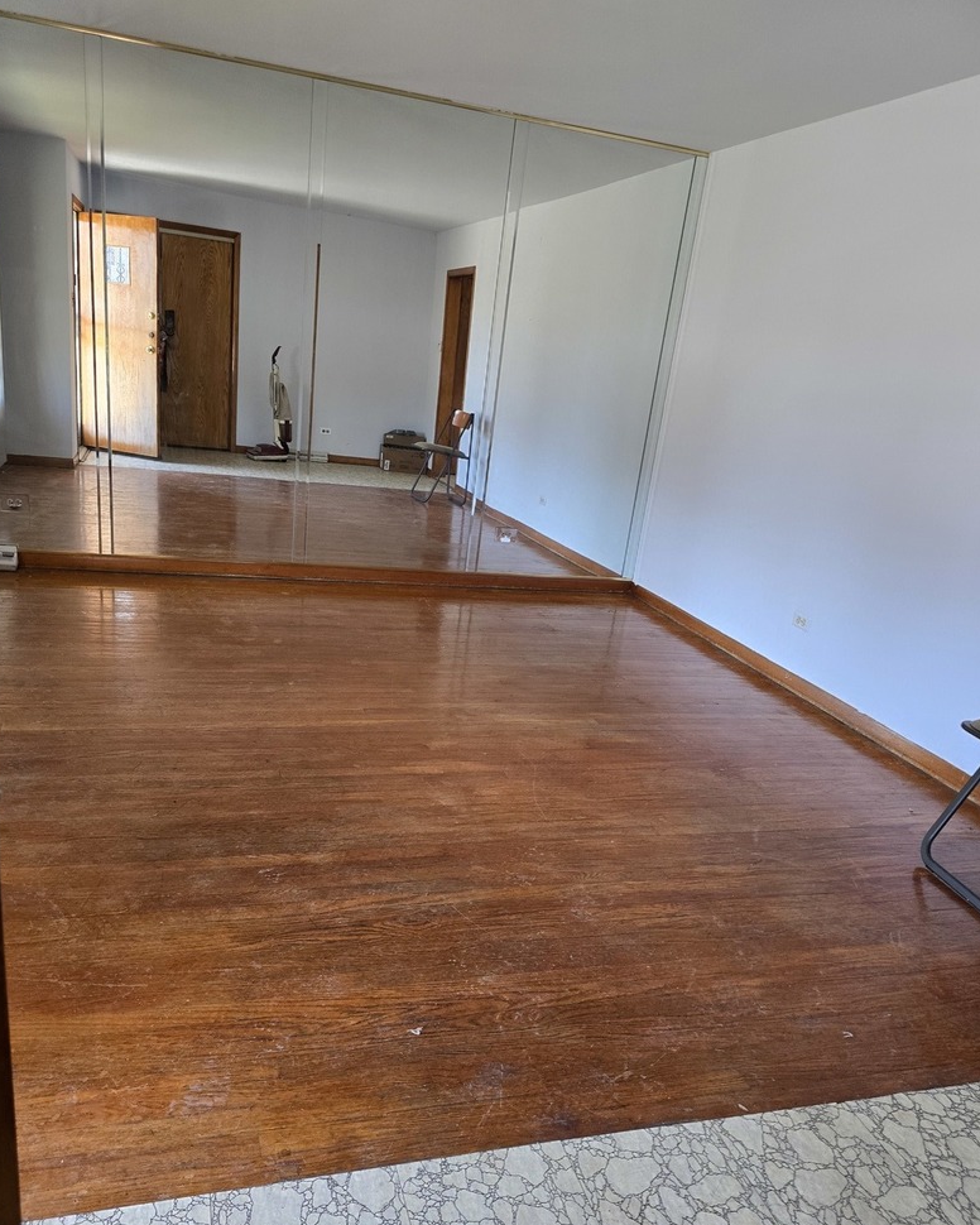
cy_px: 673
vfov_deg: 67.9
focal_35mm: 25
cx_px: 475
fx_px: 906
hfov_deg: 56.8
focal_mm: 6.3
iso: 250
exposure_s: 1/120
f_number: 1.7
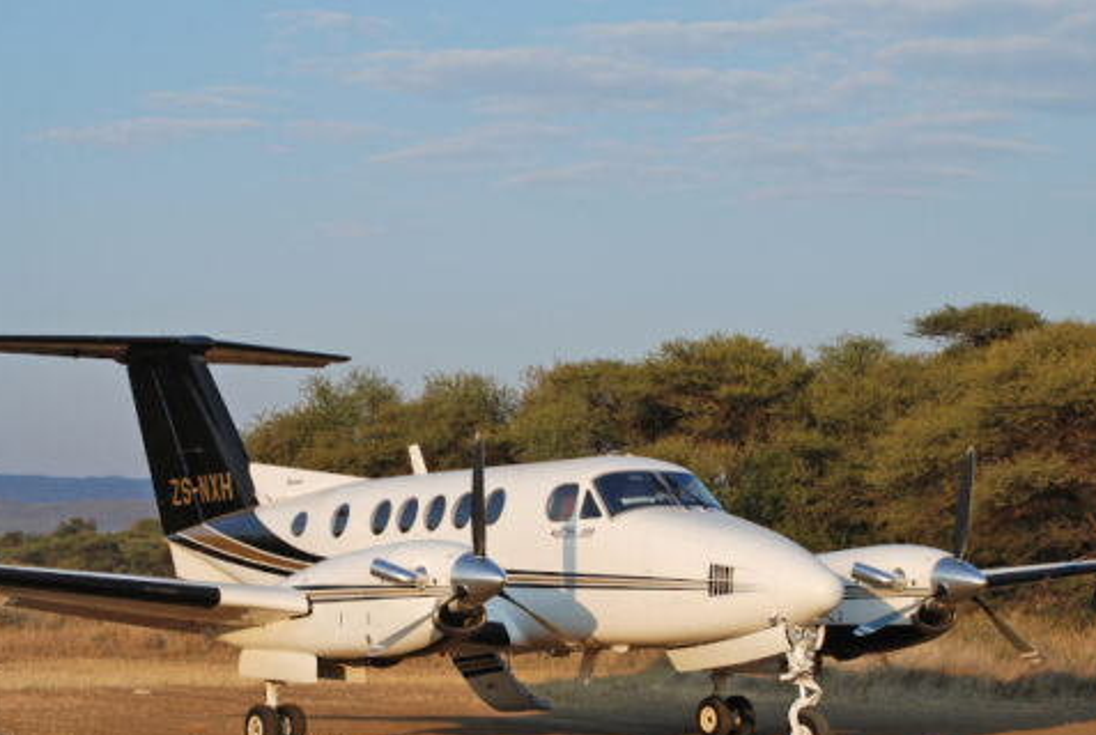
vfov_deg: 11.8
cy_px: 516
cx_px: 425
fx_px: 3538
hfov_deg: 17.6
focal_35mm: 116
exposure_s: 1/160
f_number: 7.1
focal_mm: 48
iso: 100
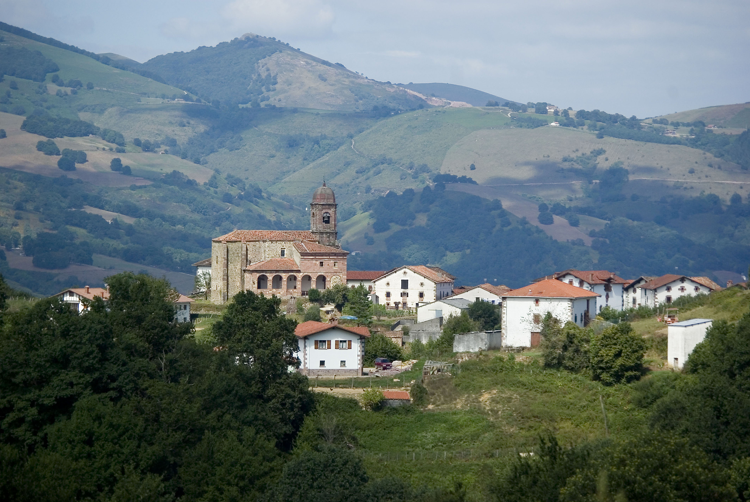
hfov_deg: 11.9
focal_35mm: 172
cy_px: 251
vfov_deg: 8.0
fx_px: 3598
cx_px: 375
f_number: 4.5
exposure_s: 1/2000
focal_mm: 115
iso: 200
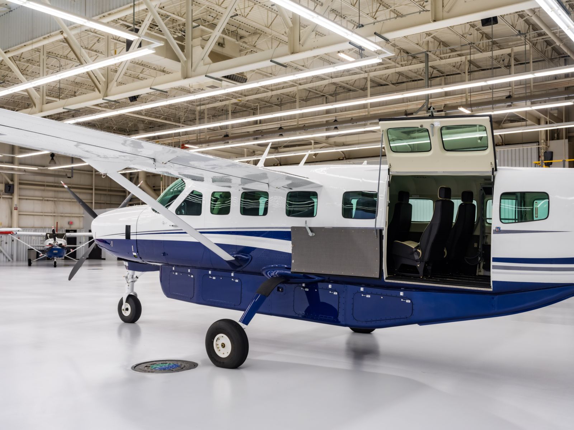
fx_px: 597
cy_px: 215
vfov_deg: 39.7
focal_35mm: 36
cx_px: 287
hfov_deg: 51.4
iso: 800
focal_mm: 45.7
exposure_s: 1/40
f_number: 9
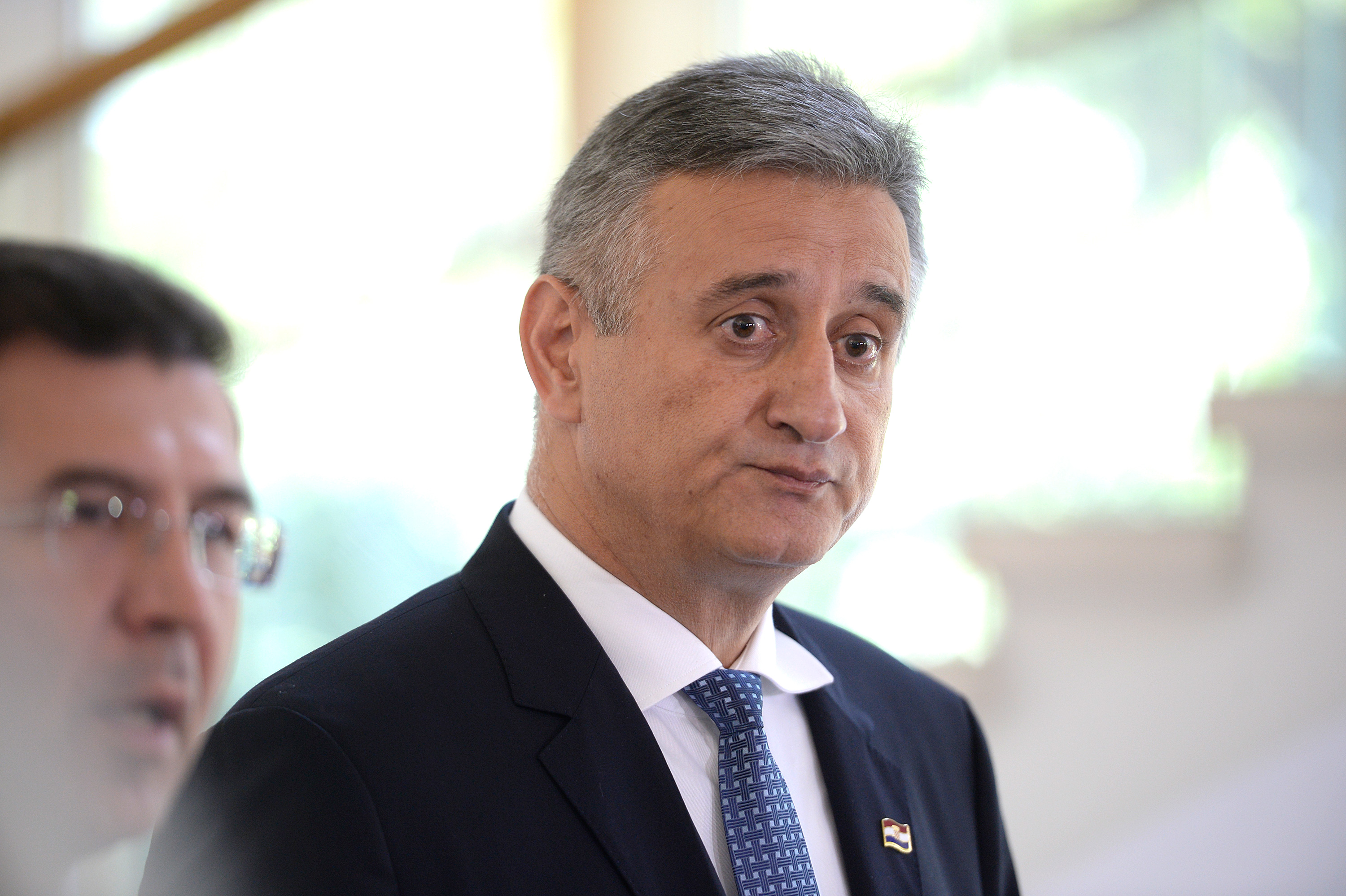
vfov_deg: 6.9
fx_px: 7474
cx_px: 673
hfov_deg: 10.3
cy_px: 448
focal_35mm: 200
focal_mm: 200
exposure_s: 1/500
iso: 1600
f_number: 2.8
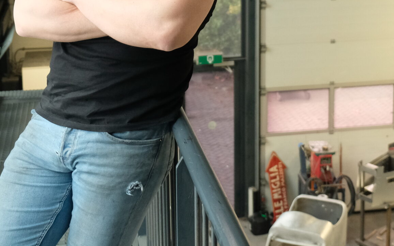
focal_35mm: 70
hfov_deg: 29.4
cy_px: -29
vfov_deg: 17.9
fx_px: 751
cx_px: 207
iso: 1600
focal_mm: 20.5
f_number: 3.2
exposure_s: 1/110
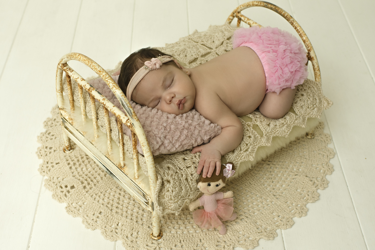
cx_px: 188
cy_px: 125
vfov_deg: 25.8
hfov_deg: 37.9
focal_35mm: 52
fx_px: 547
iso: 500
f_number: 4.5
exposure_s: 1/200
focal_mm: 35
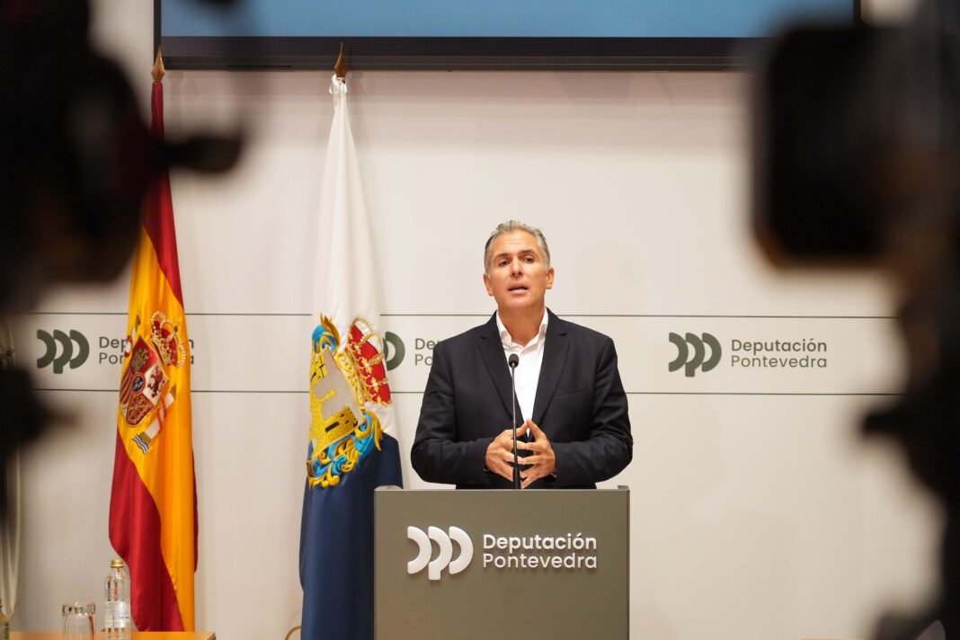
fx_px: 2426
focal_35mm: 91
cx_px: 480
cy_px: 320
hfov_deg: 22.4
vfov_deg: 15.0
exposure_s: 1/400
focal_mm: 91
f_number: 4
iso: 4000
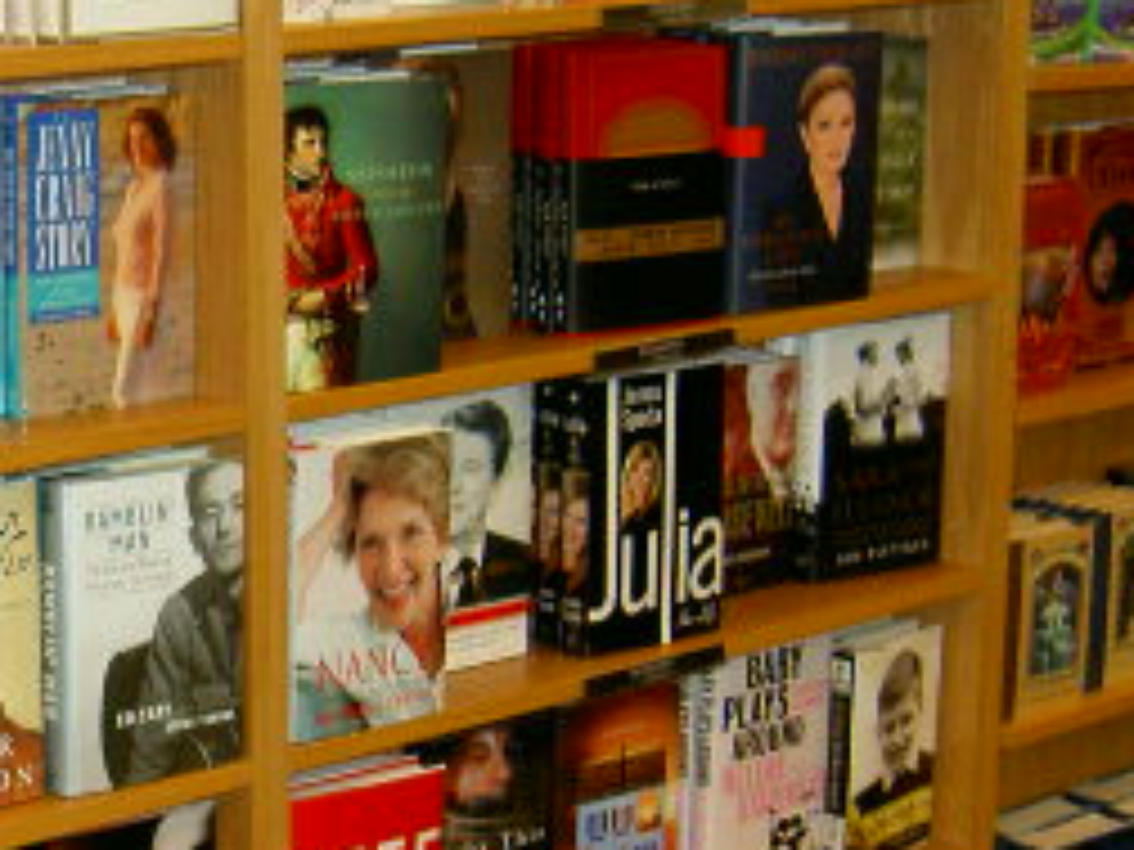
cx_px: 63
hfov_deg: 19.4
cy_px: 553
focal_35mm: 99
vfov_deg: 14.9
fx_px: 3243
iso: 100
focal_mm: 8
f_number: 2.8
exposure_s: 1/59.5
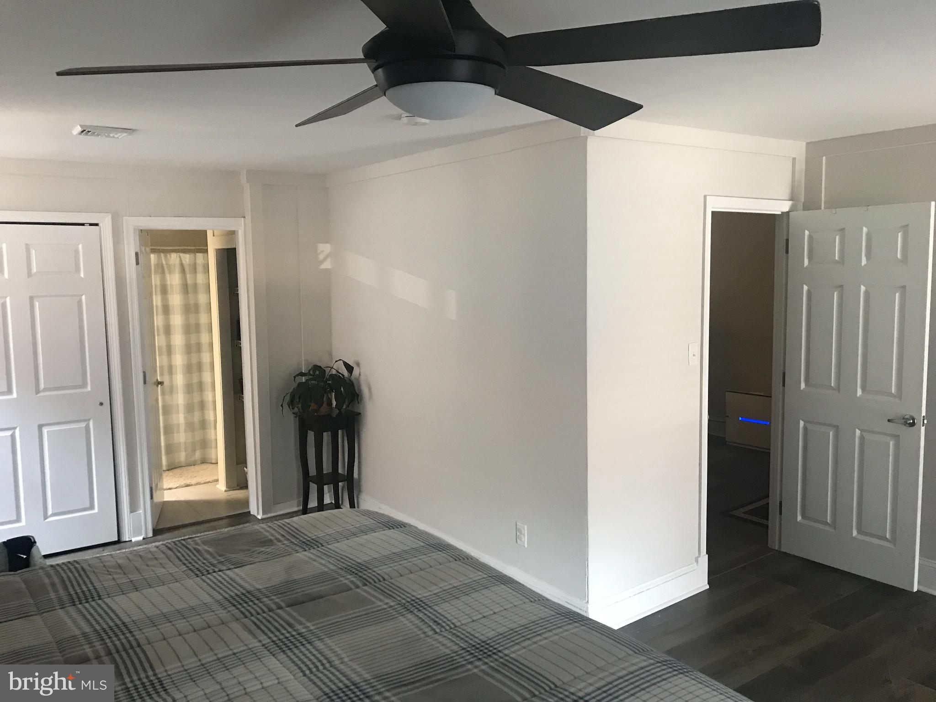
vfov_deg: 49.7
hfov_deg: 63.4
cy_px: 351
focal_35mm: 28
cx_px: 468
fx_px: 757
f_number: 1.8
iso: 64
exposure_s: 1/15
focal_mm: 3.99
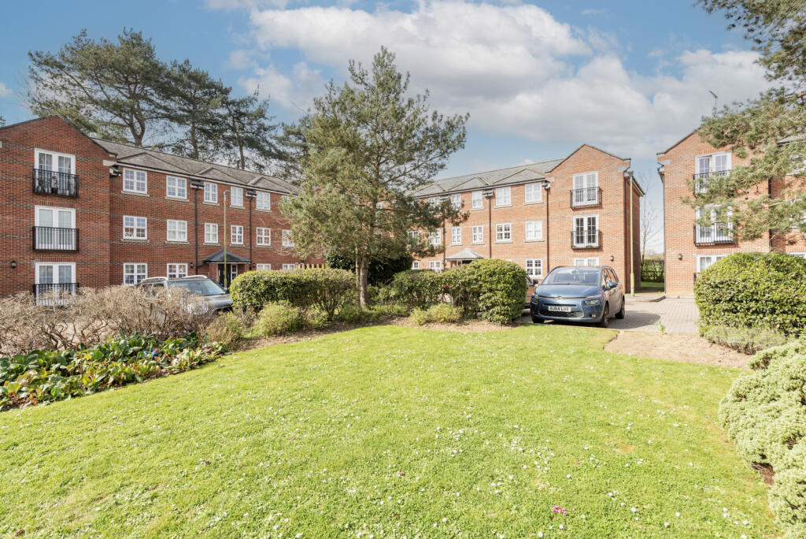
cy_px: 270
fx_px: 381
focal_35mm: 17
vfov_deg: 70.5
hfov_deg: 93.2
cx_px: 403
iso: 320
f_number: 10
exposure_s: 1/400
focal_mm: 17
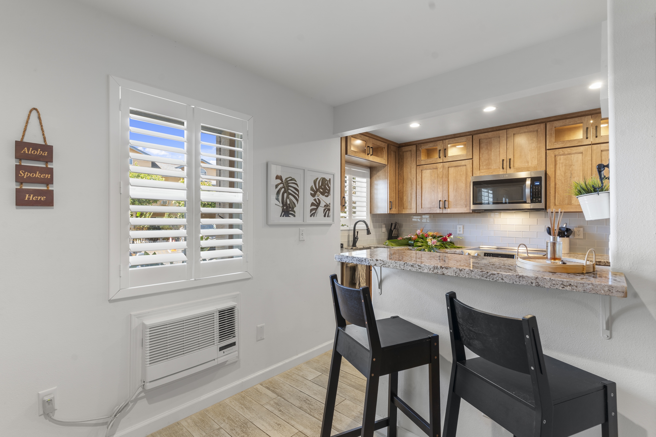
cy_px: 218
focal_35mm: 17
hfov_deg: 93.3
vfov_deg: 70.4
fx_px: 310
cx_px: 328
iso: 100
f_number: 8
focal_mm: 17
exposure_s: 1.6
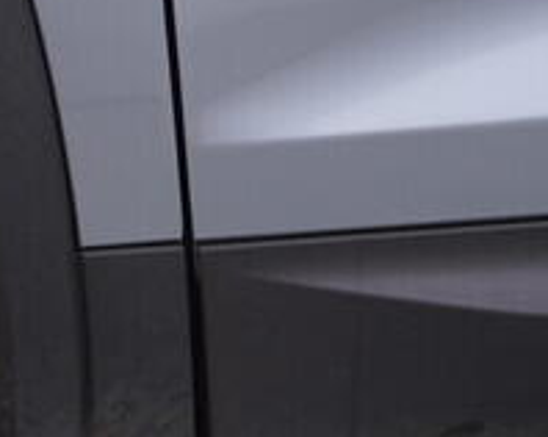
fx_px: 2835
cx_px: -733
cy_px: 438
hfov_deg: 9.8
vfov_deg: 8.8
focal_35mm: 175
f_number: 3.5
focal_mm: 24
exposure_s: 1/60
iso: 125
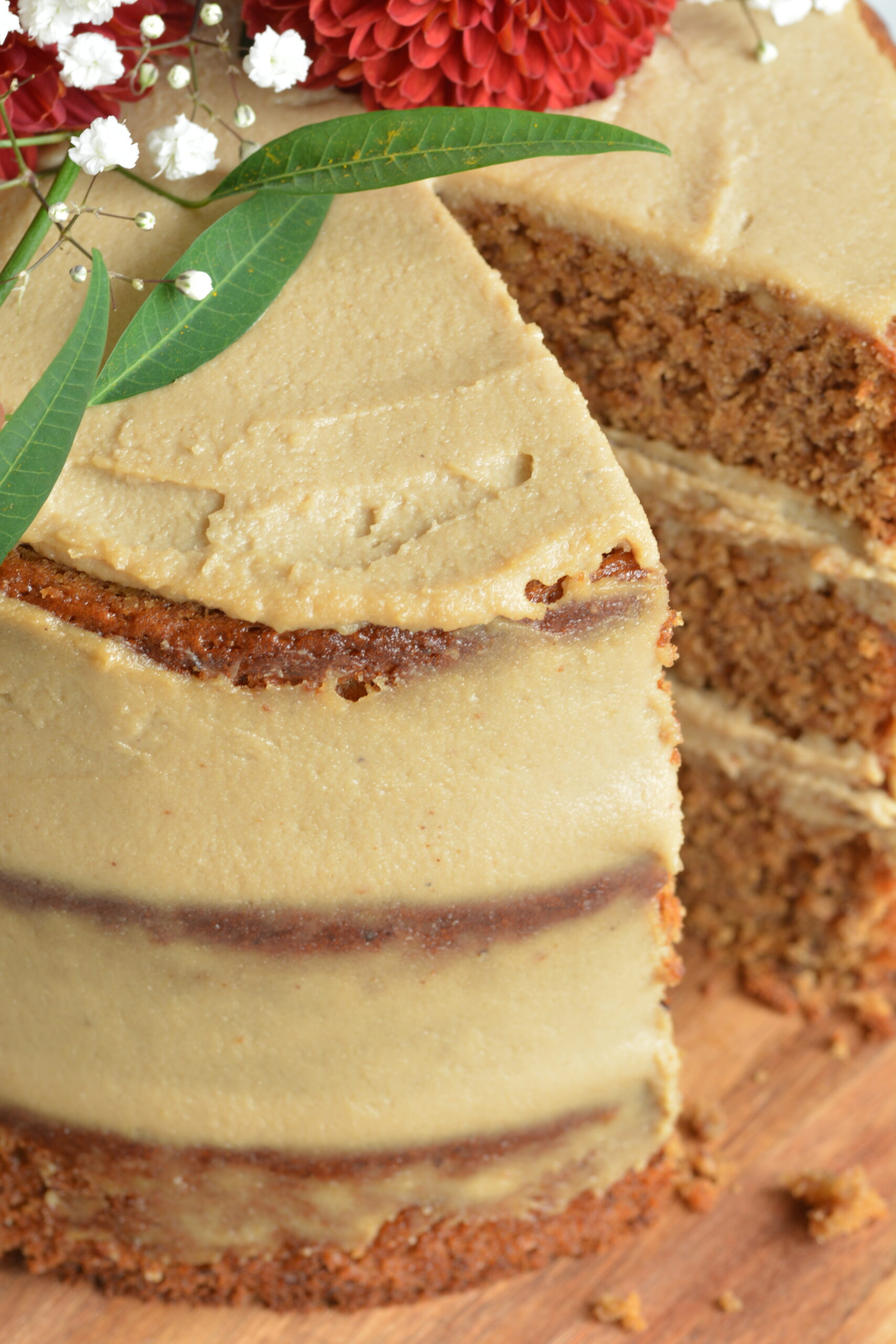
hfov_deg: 8.7
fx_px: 5879
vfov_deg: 13.0
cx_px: 448
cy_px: 672
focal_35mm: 158
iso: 200
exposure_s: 1/6
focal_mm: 105
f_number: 10
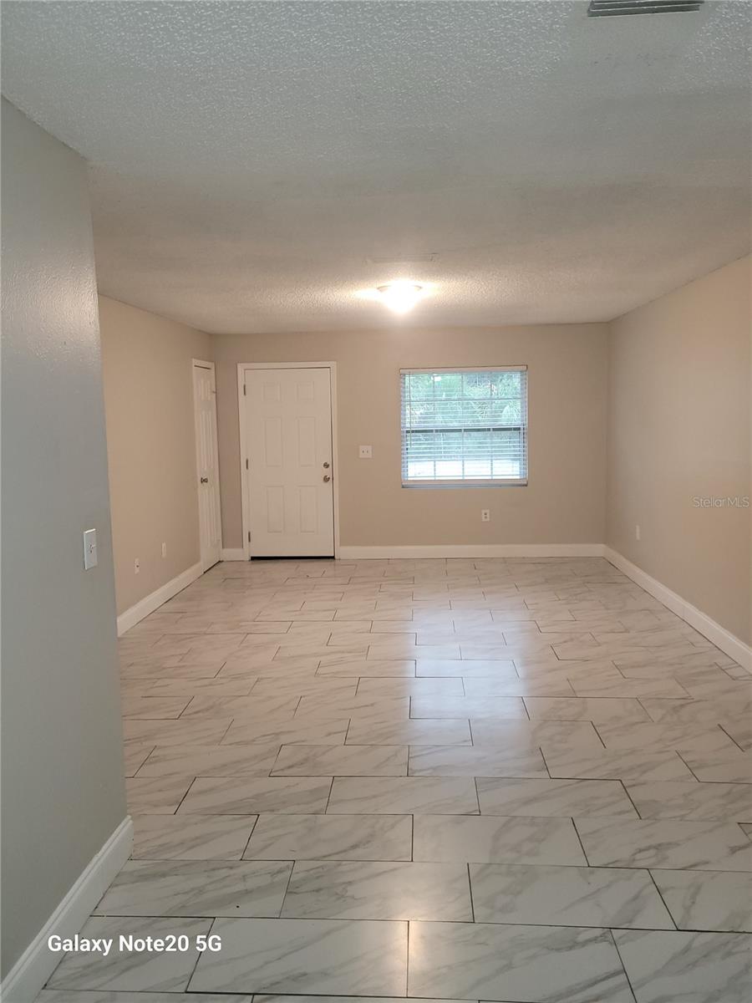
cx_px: 376
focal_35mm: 26
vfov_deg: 67.3
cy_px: 502
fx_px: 753
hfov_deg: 53.1
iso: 100
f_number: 1.8
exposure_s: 1/30
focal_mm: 5.4
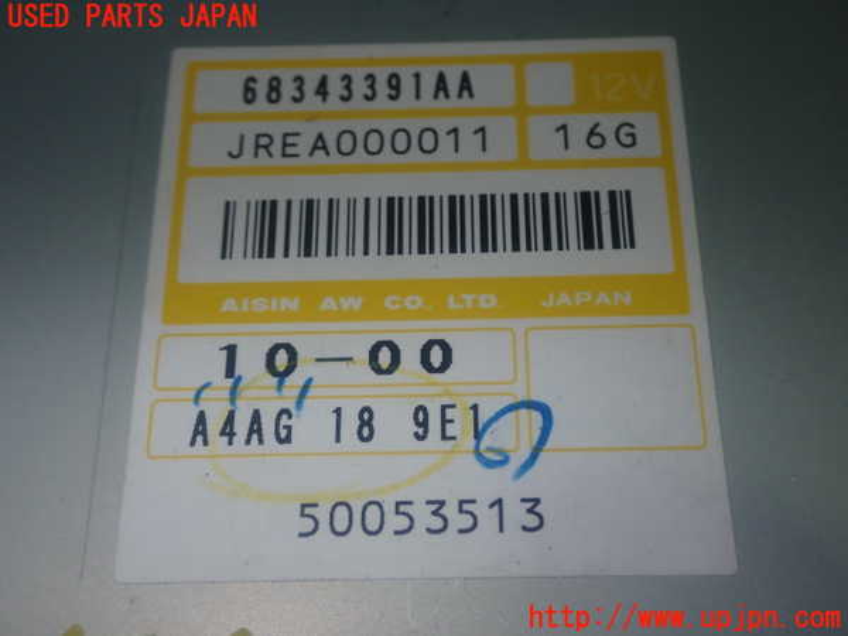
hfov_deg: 38.2
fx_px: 1225
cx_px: 424
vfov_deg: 29.1
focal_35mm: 50
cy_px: 318
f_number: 9
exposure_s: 1/50
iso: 200
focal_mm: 9.01
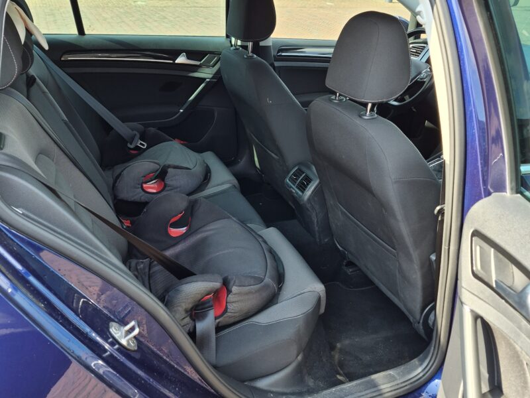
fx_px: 352
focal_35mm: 23
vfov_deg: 58.9
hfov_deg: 73.9
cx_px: 265
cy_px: 199
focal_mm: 5.4
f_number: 1.8
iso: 80
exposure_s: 1/628
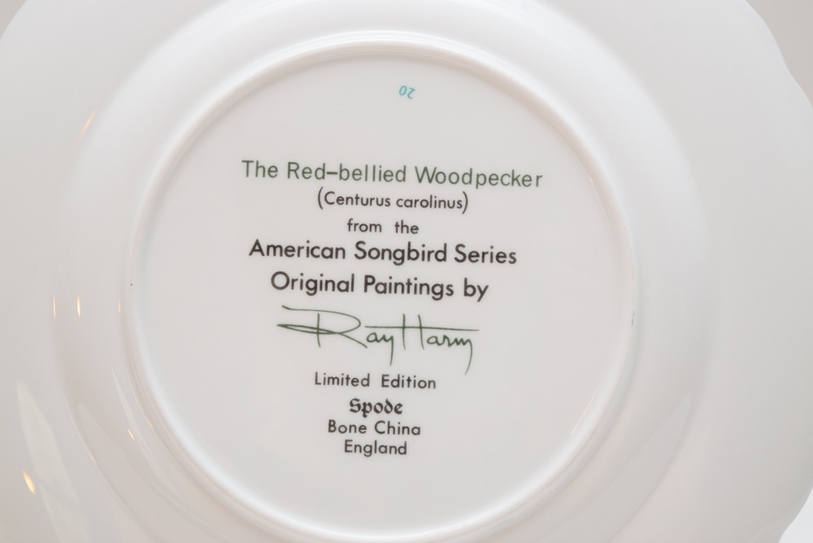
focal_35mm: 82
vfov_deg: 16.6
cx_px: 406
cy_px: 272
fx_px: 1863
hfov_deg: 24.6
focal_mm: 55
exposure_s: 1/60
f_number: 5.6
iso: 900
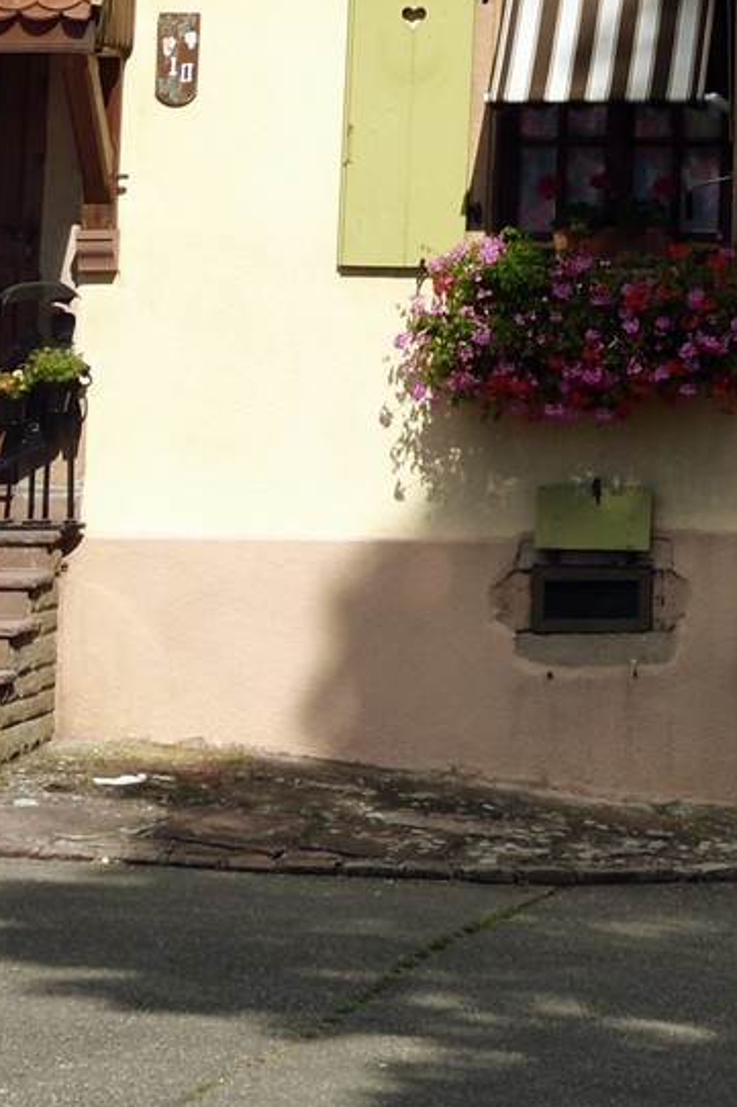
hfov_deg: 7.0
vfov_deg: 9.7
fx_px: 5991
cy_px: -1249
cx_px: 1019
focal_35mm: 195
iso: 200
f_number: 14
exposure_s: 1/250
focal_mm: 44
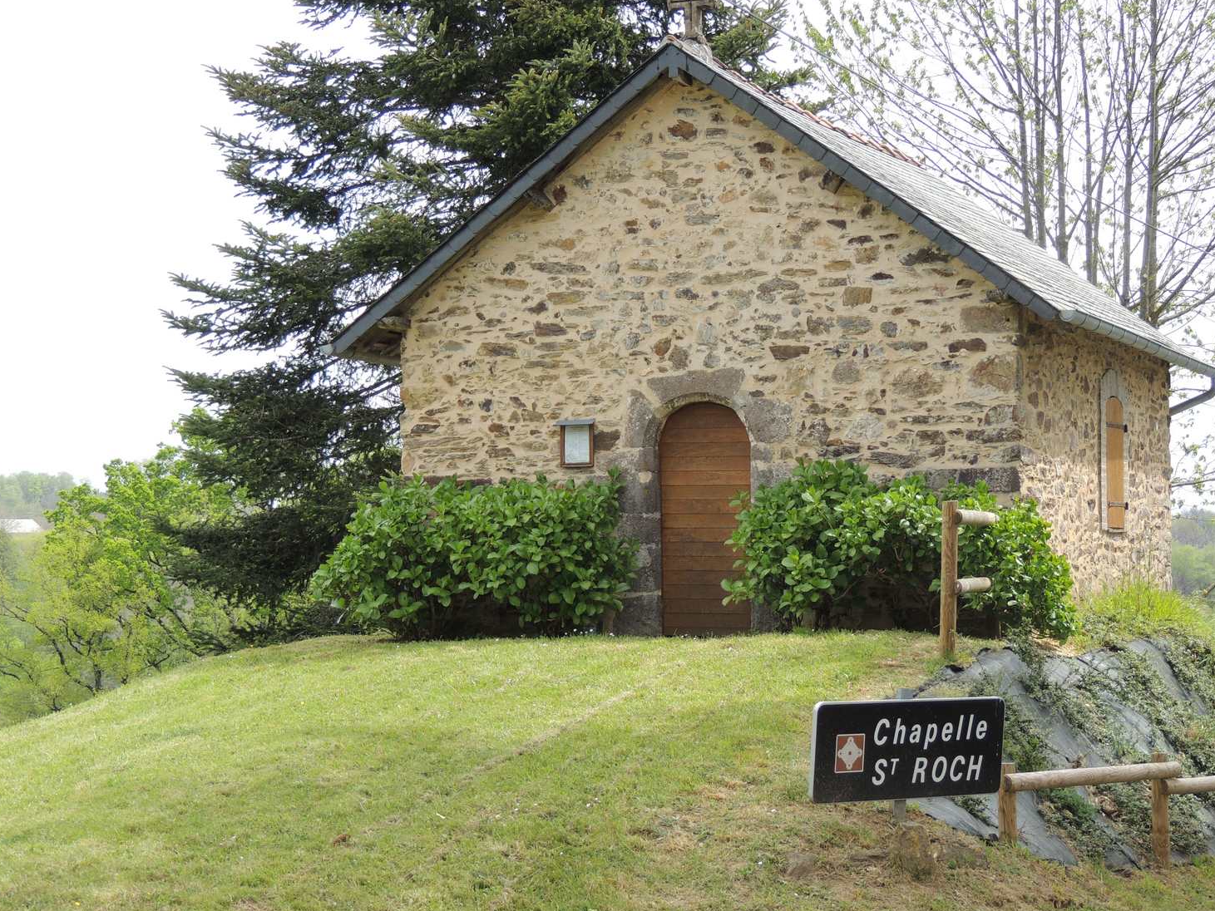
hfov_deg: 25.3
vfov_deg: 19.1
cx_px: 598
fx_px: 2703
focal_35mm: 77
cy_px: 451
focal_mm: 13.3
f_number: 3.9
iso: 100
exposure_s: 1/250
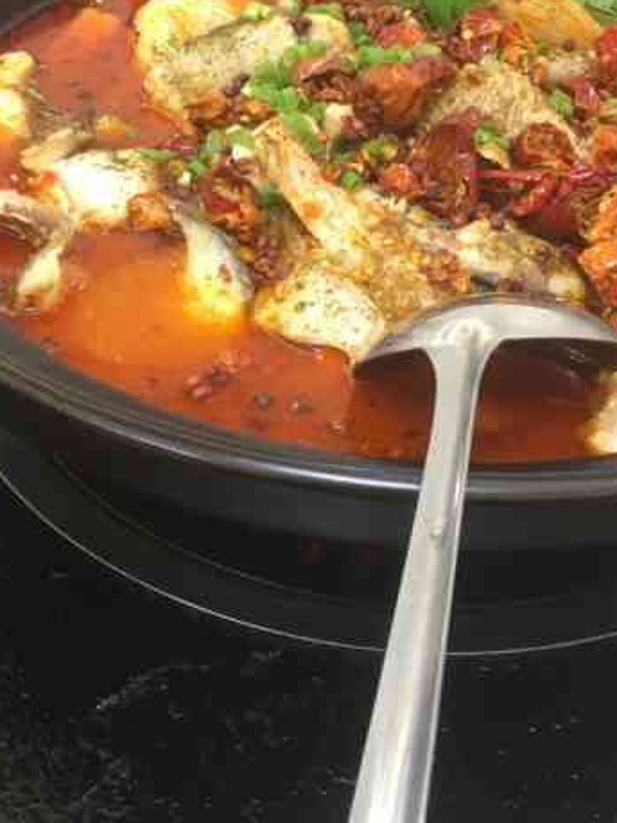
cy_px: 254
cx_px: 409
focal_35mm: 59
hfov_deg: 24.7
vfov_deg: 32.3
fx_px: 1403
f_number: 2.2
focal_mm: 4.15
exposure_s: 1/33
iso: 100
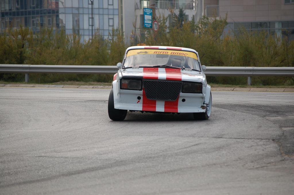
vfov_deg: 8.7
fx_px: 1285
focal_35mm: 158
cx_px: 147
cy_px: 98
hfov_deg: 13.1
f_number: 4.8
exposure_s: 1/1000
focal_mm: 105
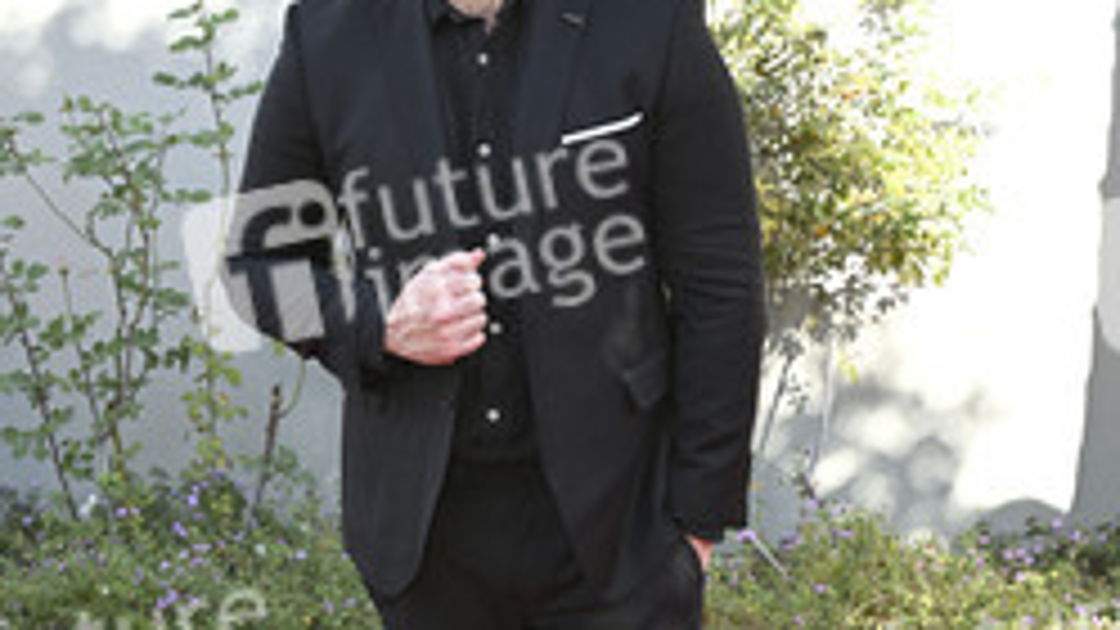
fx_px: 1900
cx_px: 544
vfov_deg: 18.7
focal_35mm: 64
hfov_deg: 32.8
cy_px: 472
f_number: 5.6
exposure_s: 1/320
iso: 640
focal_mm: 38
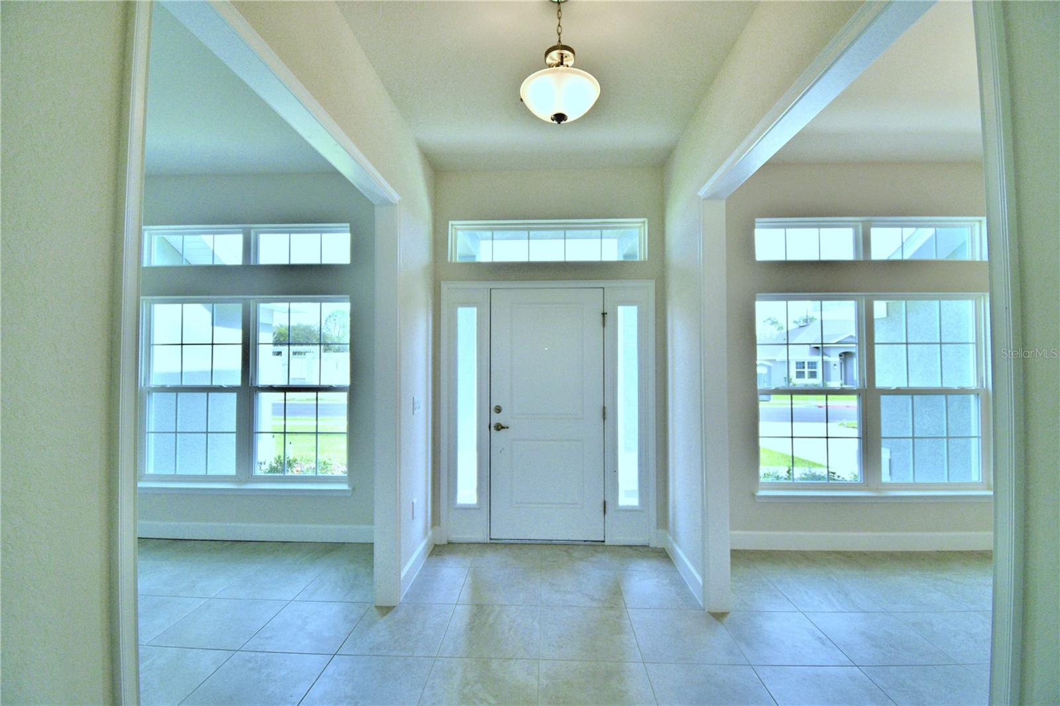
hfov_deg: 100.4
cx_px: 530
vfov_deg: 77.3
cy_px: 353
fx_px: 442
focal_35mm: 15
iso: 200
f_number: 4.5
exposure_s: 1/320
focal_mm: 10
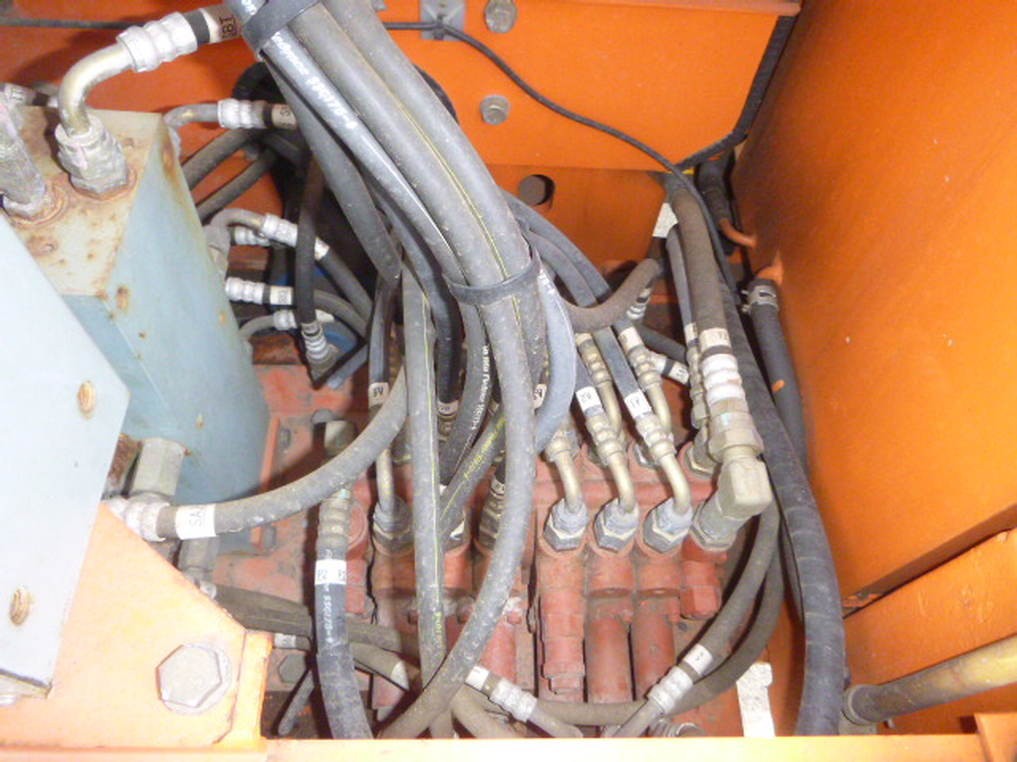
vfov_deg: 54.9
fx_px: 734
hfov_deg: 69.4
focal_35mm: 25
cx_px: 508
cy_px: 381
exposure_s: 1/60
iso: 400
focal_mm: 4.5
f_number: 3.9
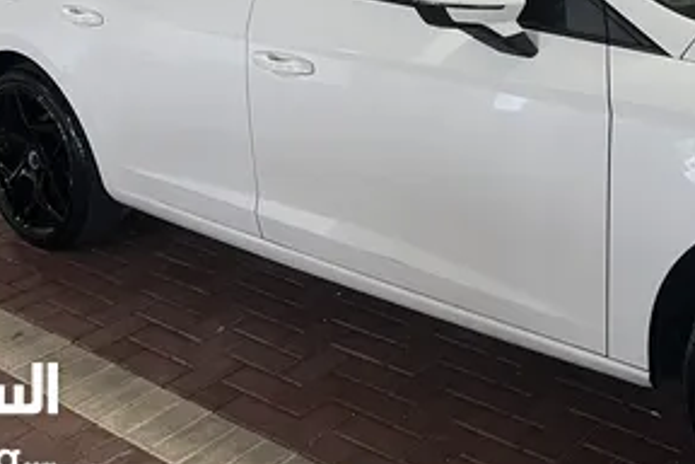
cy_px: -41
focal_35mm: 60
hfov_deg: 33.3
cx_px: 420
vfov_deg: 21.5
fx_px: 1158
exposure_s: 1/50
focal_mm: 5.7
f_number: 1.5
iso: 250
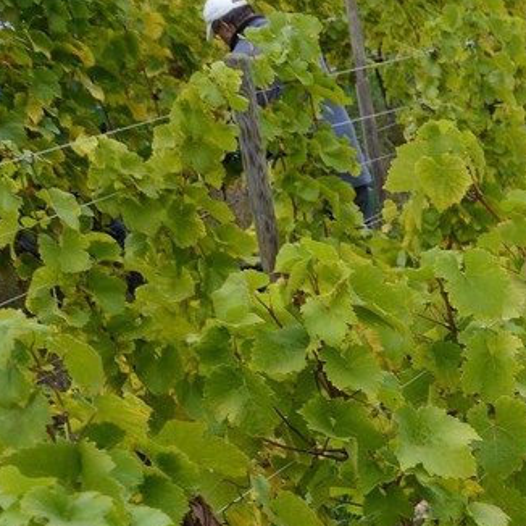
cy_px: 854
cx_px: 1286
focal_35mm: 100
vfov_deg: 15.6
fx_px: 1719
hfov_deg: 12.9
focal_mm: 24
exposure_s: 1/200
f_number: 6.3
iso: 400
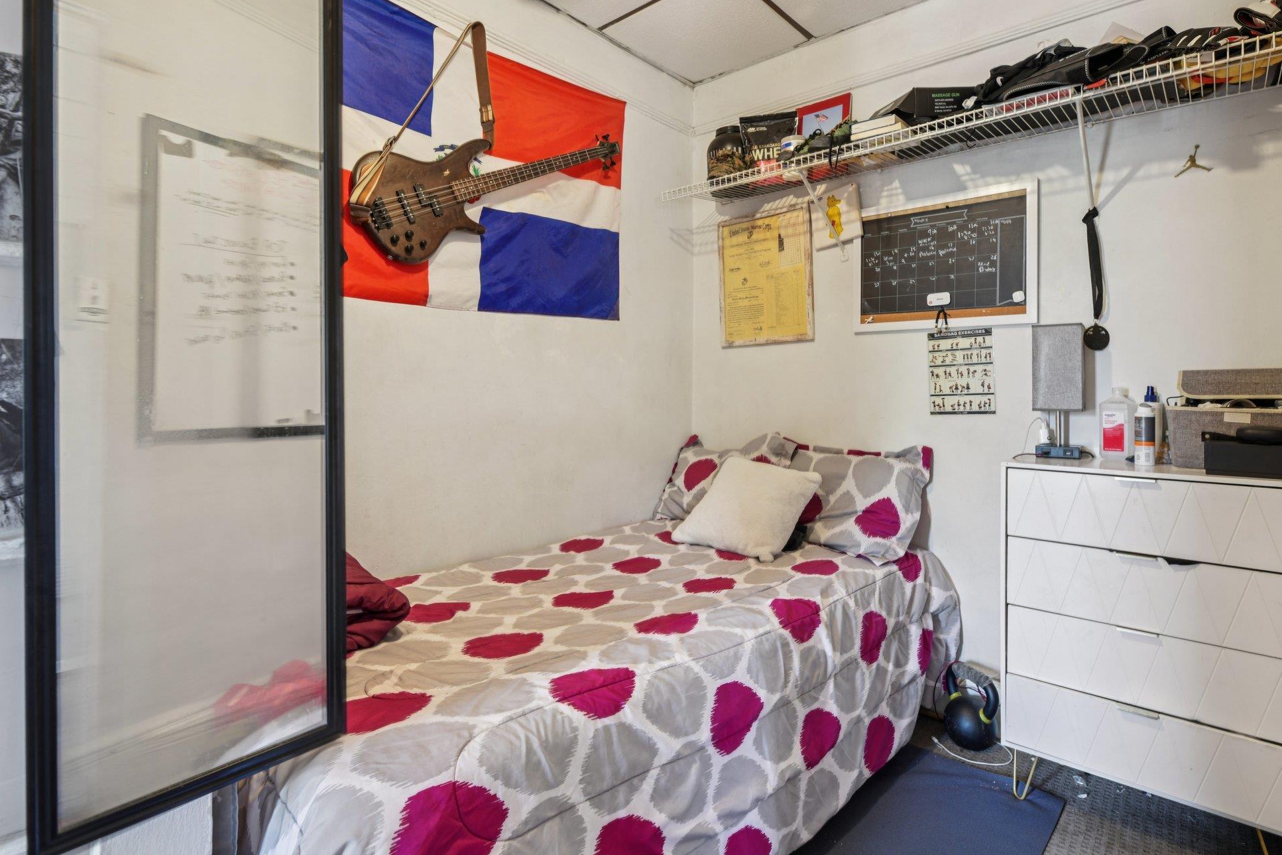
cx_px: 670
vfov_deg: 67.3
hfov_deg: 89.9
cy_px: 408
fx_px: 641
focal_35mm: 18
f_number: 8
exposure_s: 1/4
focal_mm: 17
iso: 320
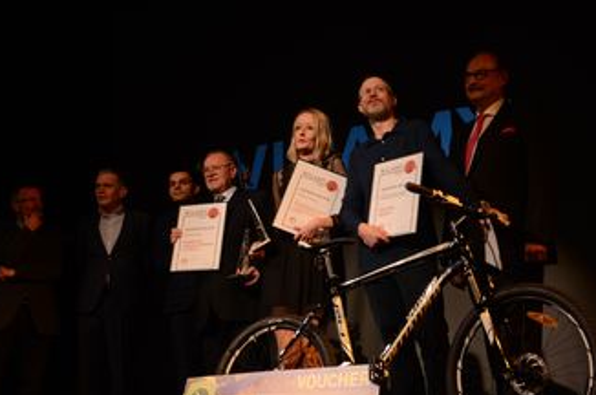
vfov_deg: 26.0
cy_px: 240
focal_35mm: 52
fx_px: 854
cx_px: 296
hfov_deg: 38.5
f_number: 4
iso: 1000
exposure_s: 1/200
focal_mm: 25
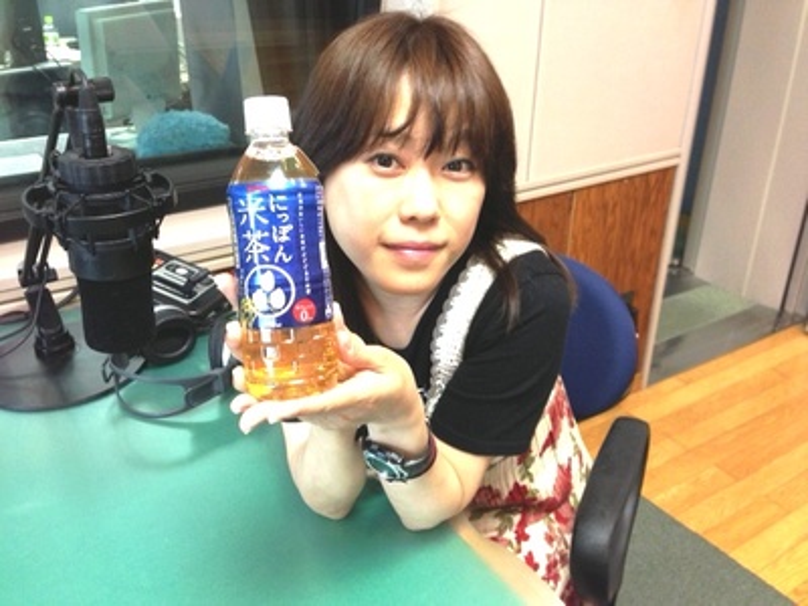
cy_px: 303
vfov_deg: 42.9
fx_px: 770
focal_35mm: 33
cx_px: 404
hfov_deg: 55.4
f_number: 2.4
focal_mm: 4.13
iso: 160
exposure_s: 1/20
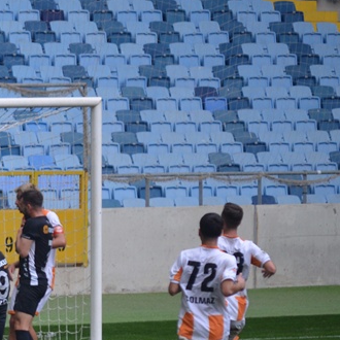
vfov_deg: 3.1
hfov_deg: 3.1
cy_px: 260
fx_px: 6356
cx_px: -121
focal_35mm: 572
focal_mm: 160
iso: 800
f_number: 5.3
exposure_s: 1/250
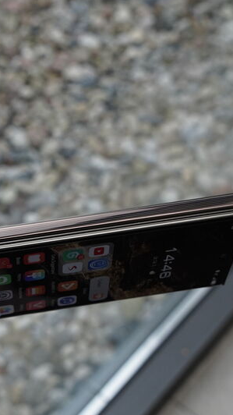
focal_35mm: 70
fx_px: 769
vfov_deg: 30.1
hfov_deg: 17.1
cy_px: 229
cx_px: 51
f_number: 6.3
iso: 1600
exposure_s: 1/160
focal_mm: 37
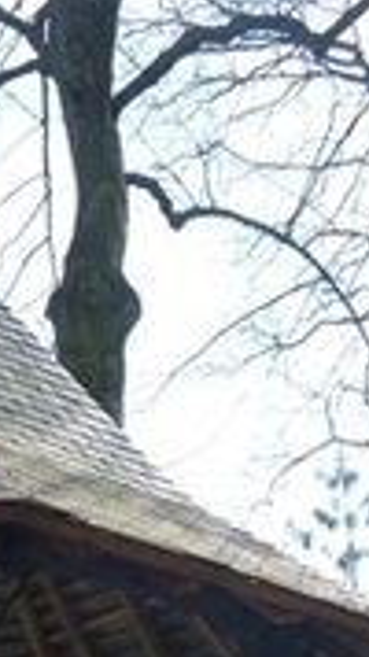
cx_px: -225
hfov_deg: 12.4
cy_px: 749
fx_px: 1602
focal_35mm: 92
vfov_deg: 21.8
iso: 125
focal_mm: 4.5
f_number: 4
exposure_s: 1/200
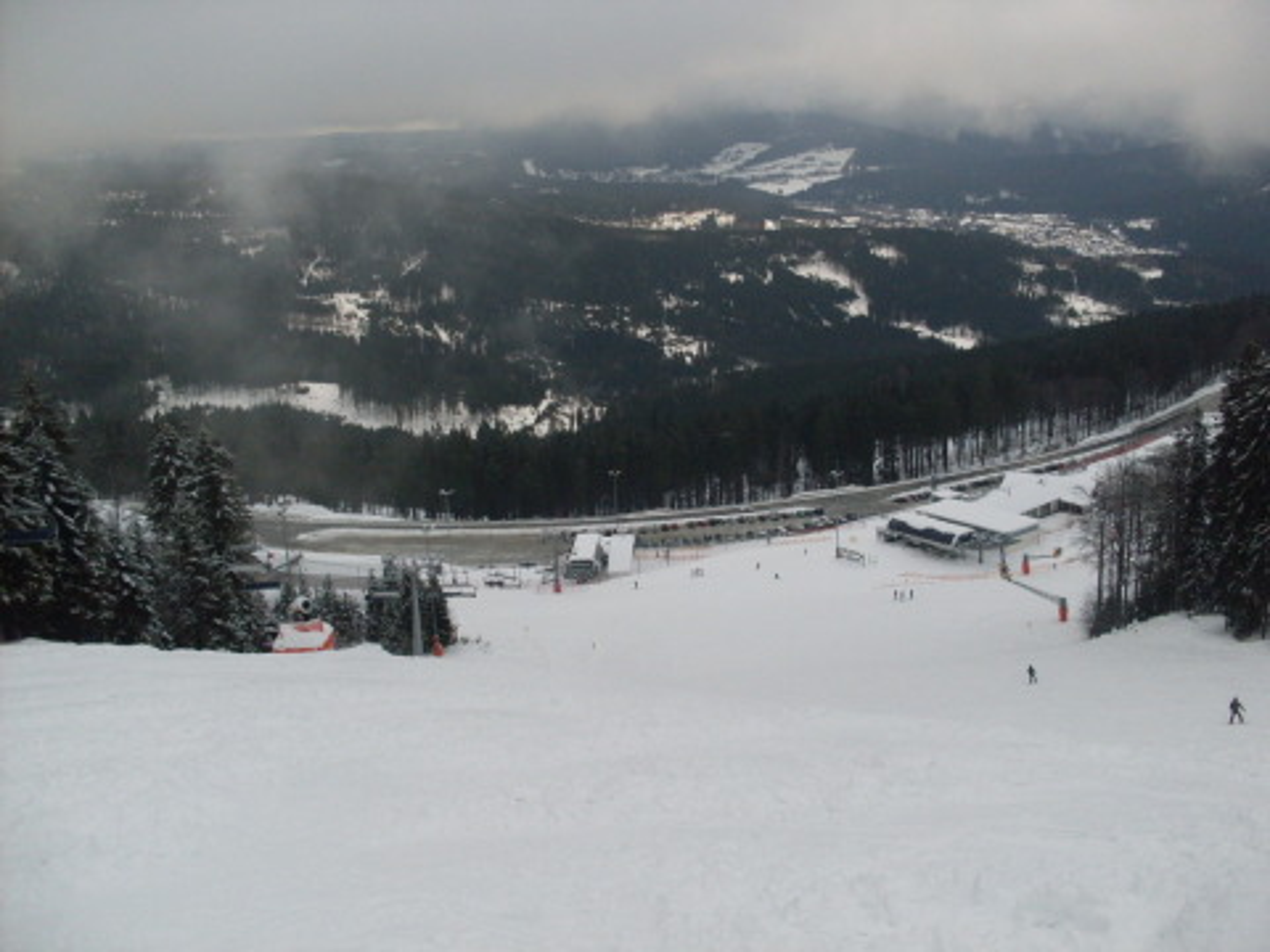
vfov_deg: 37.7
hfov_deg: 49.0
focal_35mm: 38
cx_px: 635
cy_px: 476
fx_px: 1394
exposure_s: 1/250
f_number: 2.8
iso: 80
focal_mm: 6.3
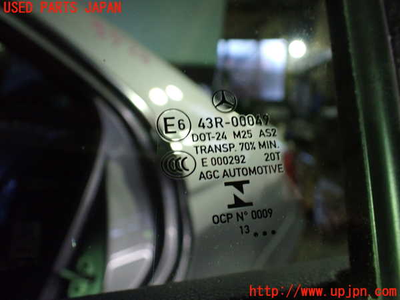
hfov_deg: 60.0
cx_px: 200
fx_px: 347
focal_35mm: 30
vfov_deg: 46.8
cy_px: 150
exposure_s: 1/30
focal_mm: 5.4
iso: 800
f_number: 2.3
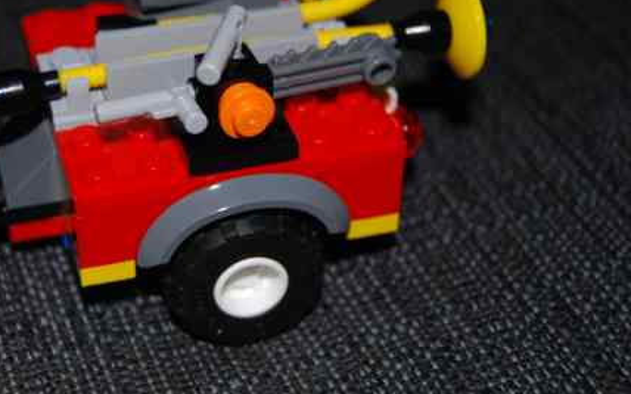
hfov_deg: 23.7
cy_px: 143
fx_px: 1495
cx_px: 195
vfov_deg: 15.0
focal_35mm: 87
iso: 200
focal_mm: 38
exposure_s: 1/60
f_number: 5
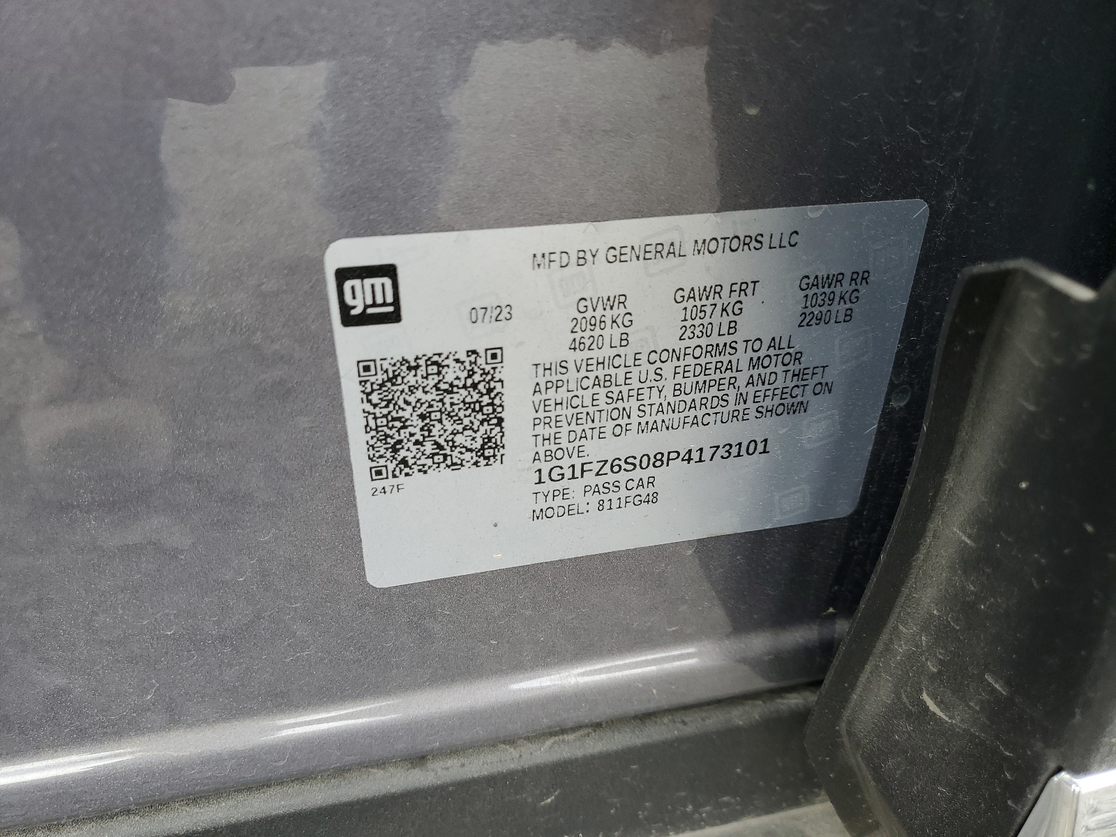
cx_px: 558
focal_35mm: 26
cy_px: 418
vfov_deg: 53.1
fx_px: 838
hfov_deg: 67.3
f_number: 1.5
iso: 53
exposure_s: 1/120
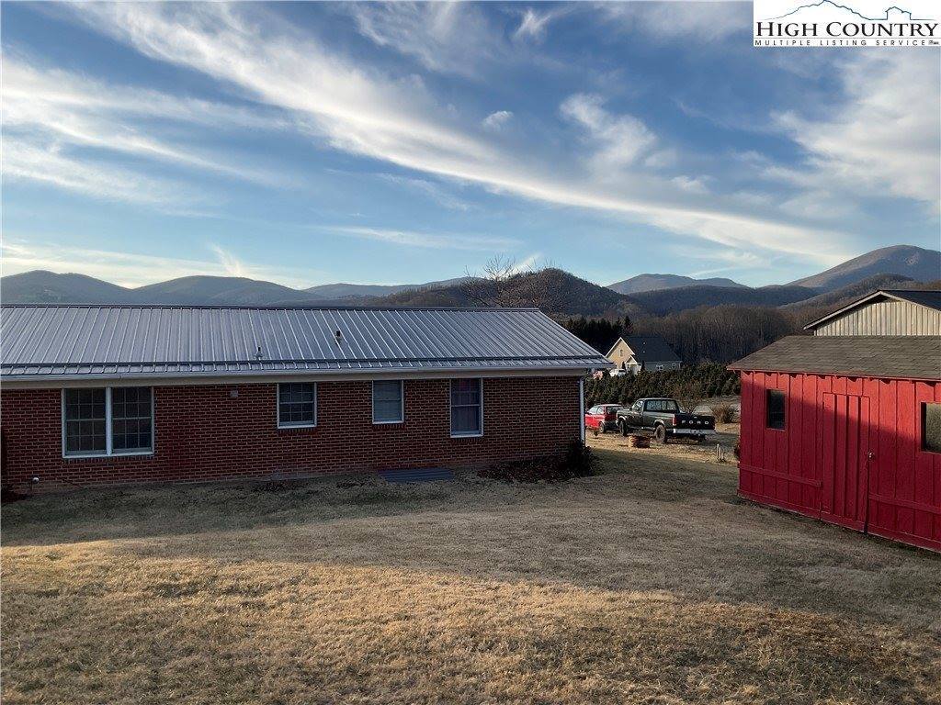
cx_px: 470
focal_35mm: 29
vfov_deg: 48.2
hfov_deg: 61.7
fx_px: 788
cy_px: 352
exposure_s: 1/1311
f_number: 1.8
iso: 16
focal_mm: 3
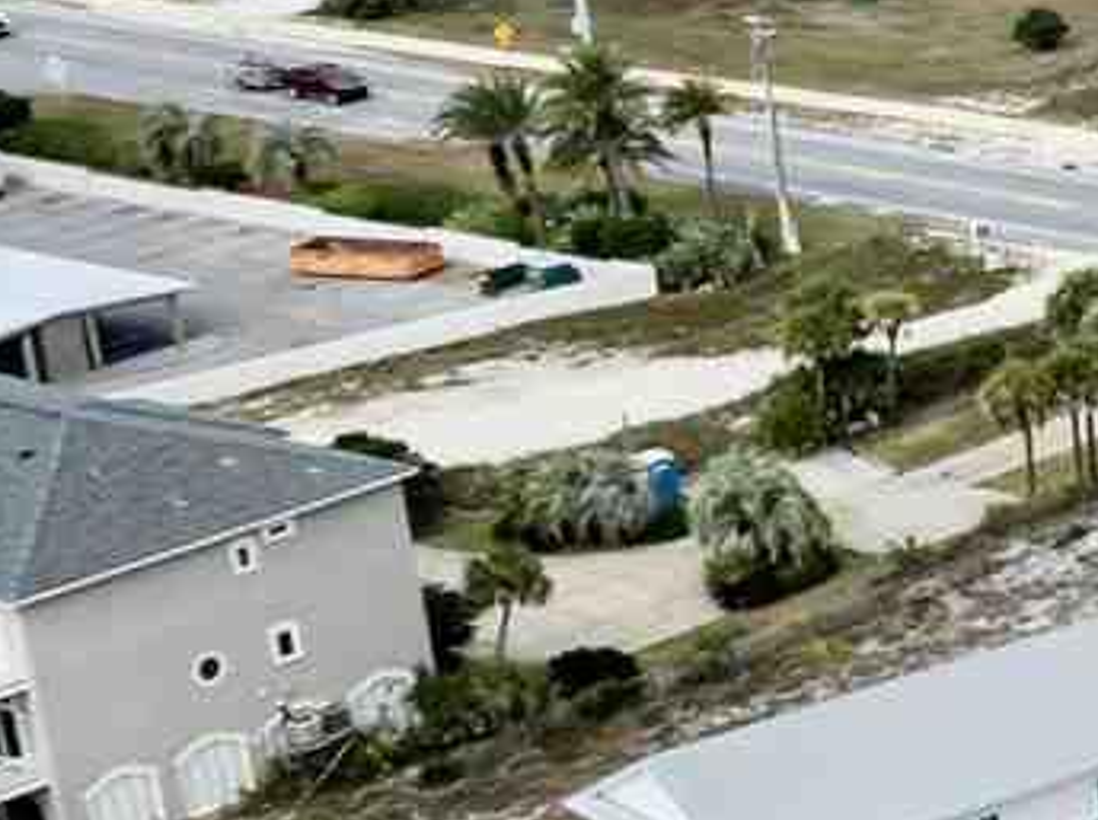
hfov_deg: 10.8
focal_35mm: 143
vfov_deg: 10.3
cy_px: 467
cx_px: 2946
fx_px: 4530
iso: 100
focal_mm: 12.29
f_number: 2.8
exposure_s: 1/2000
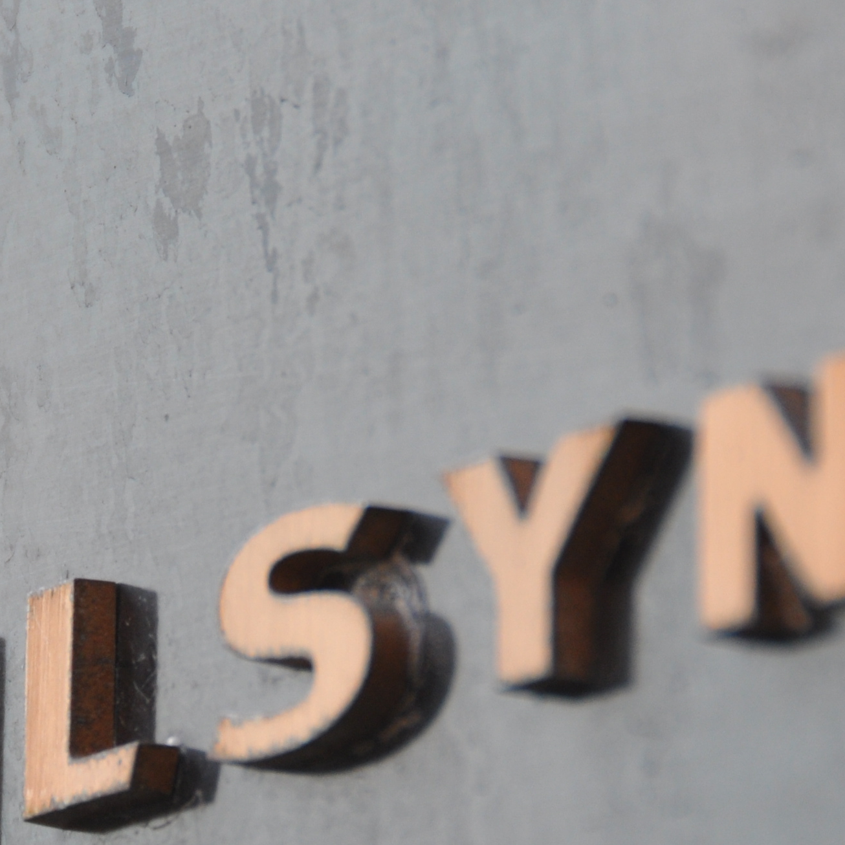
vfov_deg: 2.1
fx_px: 23088
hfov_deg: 2.1
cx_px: 205
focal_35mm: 836
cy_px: 437
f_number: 5.6
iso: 400
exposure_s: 1/250
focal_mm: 200
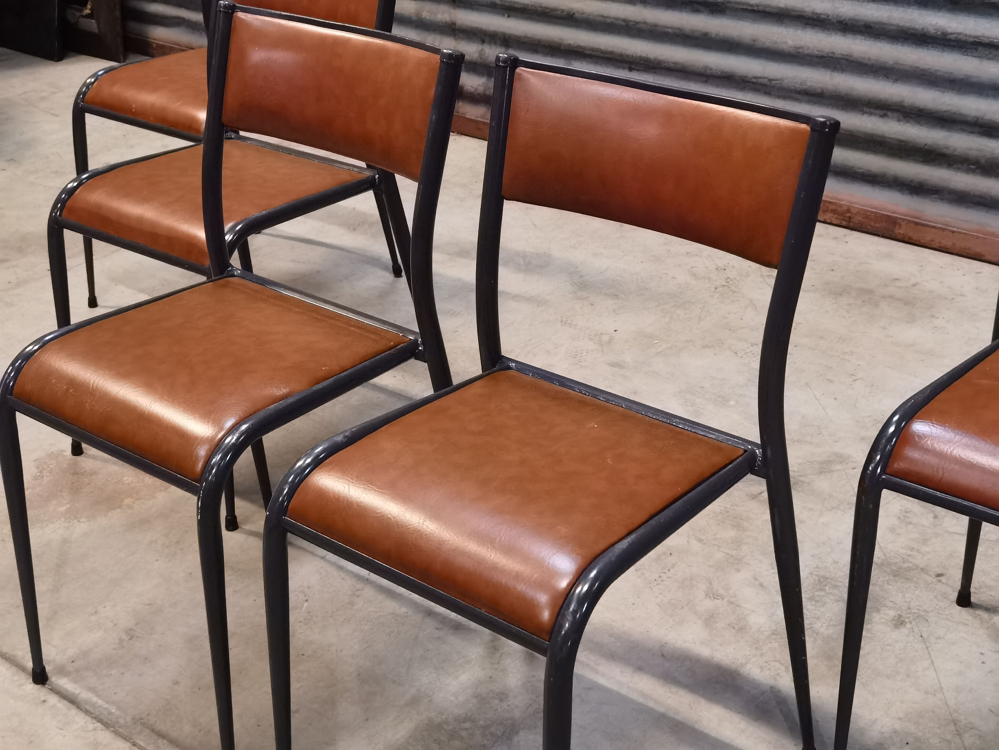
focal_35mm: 52
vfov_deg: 28.0
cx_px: 500
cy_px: 375
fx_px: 1501
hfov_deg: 36.8
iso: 800
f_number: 1.9
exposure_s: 1/24
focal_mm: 6.71
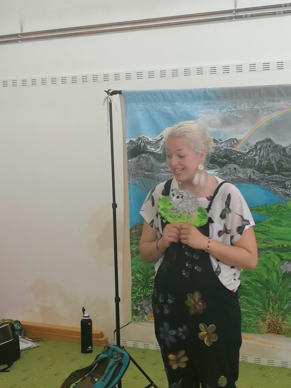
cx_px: 145
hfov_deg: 20.7
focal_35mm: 71
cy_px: 192
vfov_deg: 27.4
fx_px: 796
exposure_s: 1/50
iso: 64
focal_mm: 4.75
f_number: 1.8
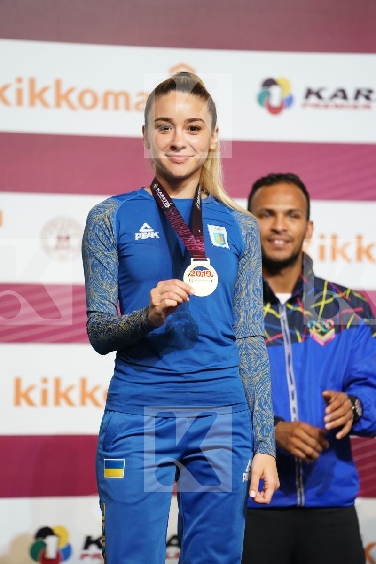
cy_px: 282
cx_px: 188
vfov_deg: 10.3
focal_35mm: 200
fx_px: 3133
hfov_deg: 6.9
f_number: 2.8
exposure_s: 1/250
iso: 1600
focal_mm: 200
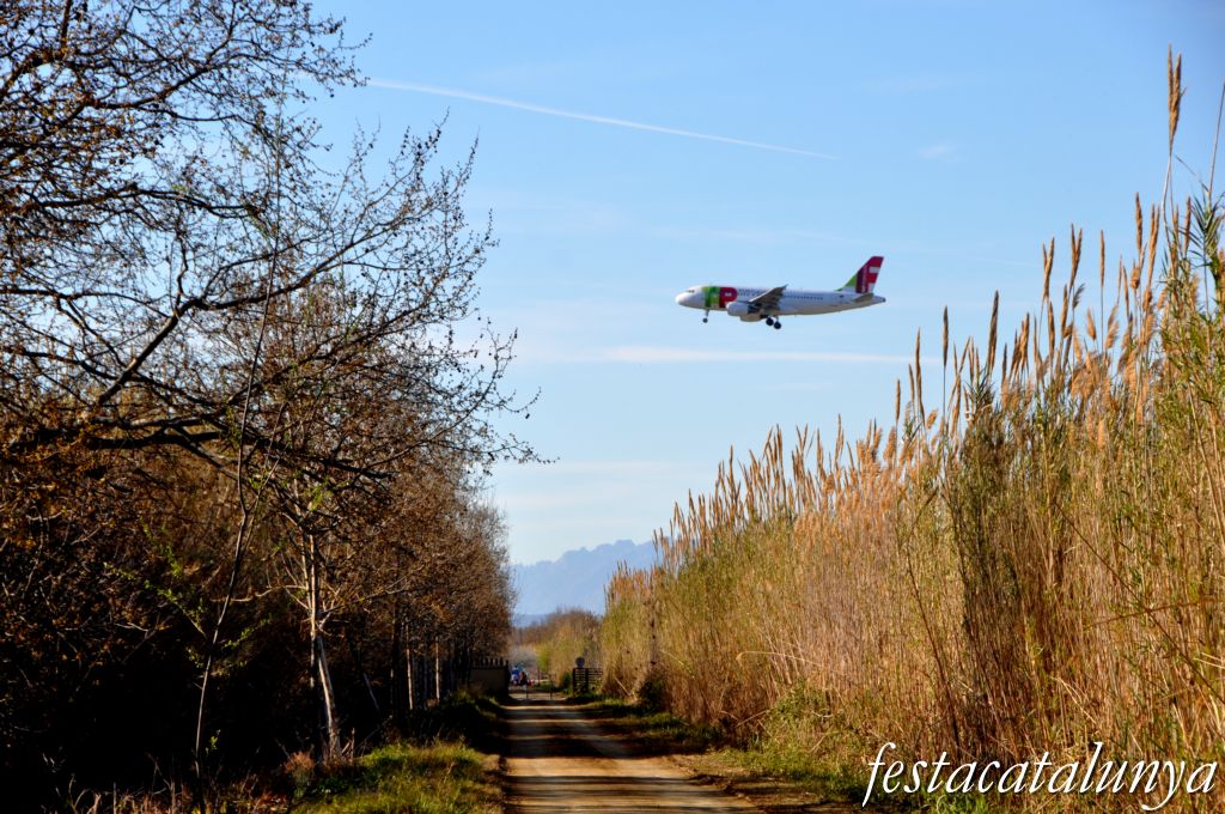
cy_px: 407
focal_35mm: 158
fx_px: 5353
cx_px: 612
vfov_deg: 8.7
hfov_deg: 13.1
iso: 200
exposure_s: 1/320
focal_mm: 105
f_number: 9
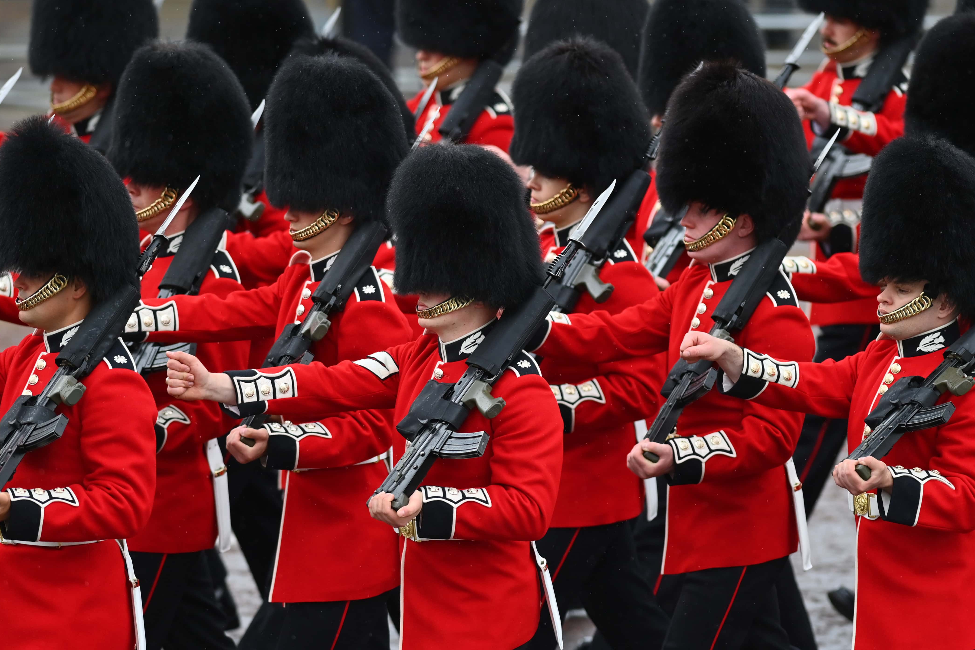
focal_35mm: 398
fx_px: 10778
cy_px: 394
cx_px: 476
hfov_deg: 5.2
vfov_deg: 3.5
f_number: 3.2
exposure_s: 1/2000
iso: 640
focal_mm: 300
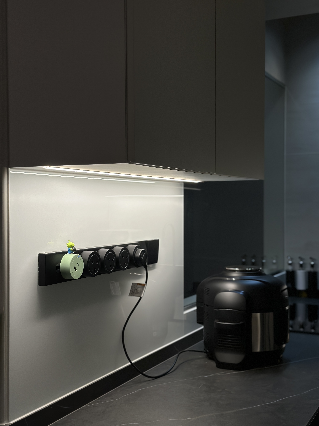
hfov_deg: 30.3
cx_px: 160
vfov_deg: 39.7
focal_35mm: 48
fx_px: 590
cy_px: 213
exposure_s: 1/133
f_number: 1.78
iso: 80
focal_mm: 6.86
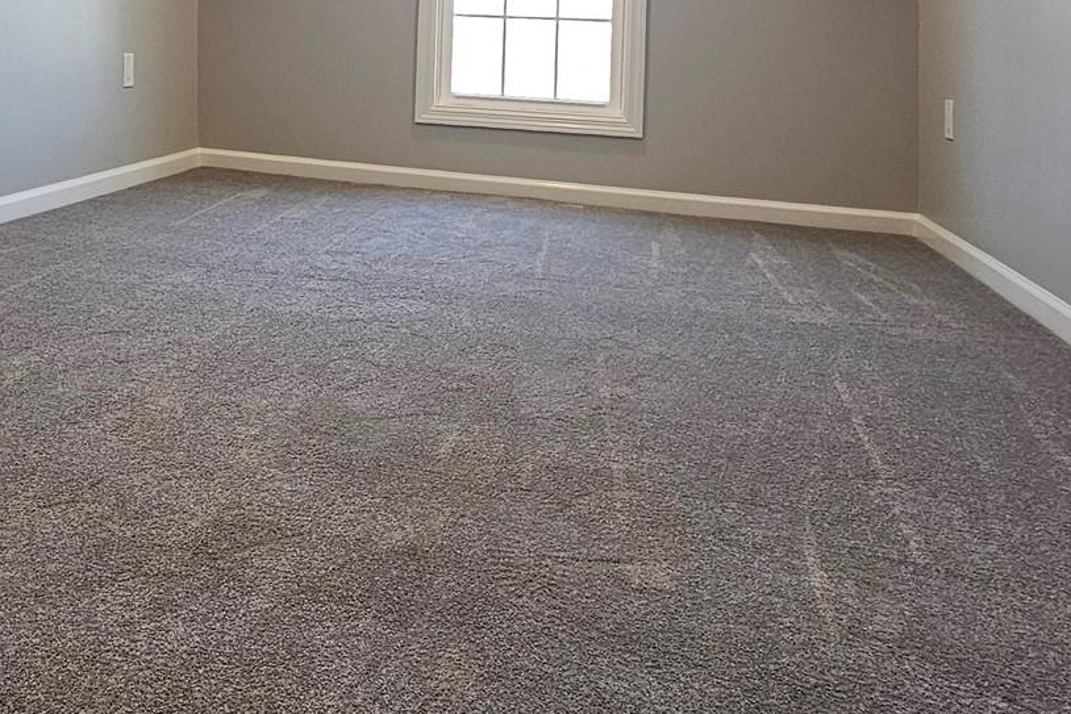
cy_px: -33
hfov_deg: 53.2
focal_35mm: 34
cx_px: 262
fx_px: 1012
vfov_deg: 34.6
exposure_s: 1/60
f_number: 2.2
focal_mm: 2.2
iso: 80
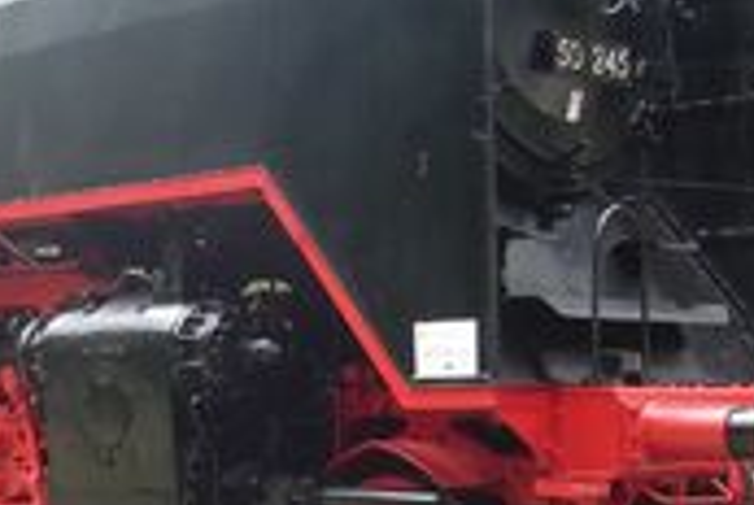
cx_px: 118
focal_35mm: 84
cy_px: 231
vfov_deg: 16.3
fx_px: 1762
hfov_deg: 23.7
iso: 80
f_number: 2.8
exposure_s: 1/80
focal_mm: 5.8
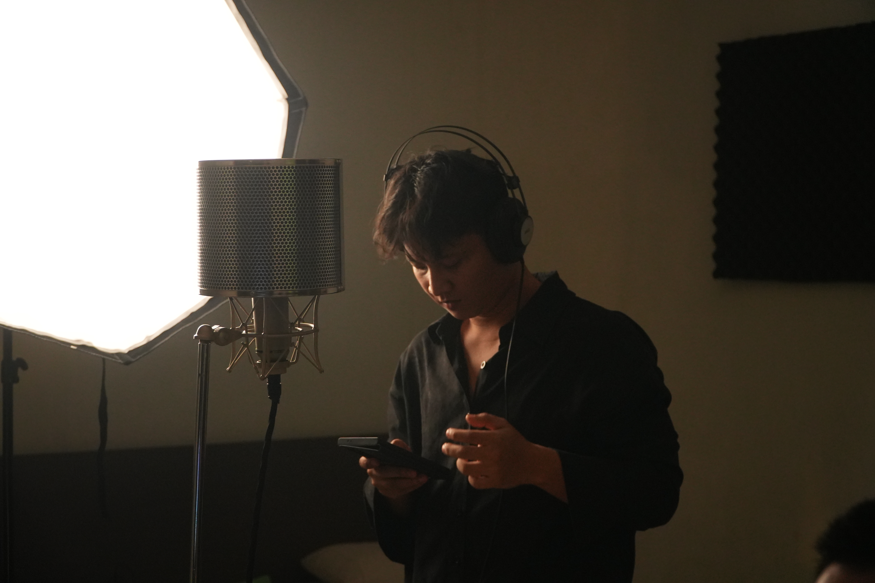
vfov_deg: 21.6
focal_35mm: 63
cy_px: 292
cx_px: 438
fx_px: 1531
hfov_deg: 31.9
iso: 2000
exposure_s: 1/125
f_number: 4
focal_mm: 42
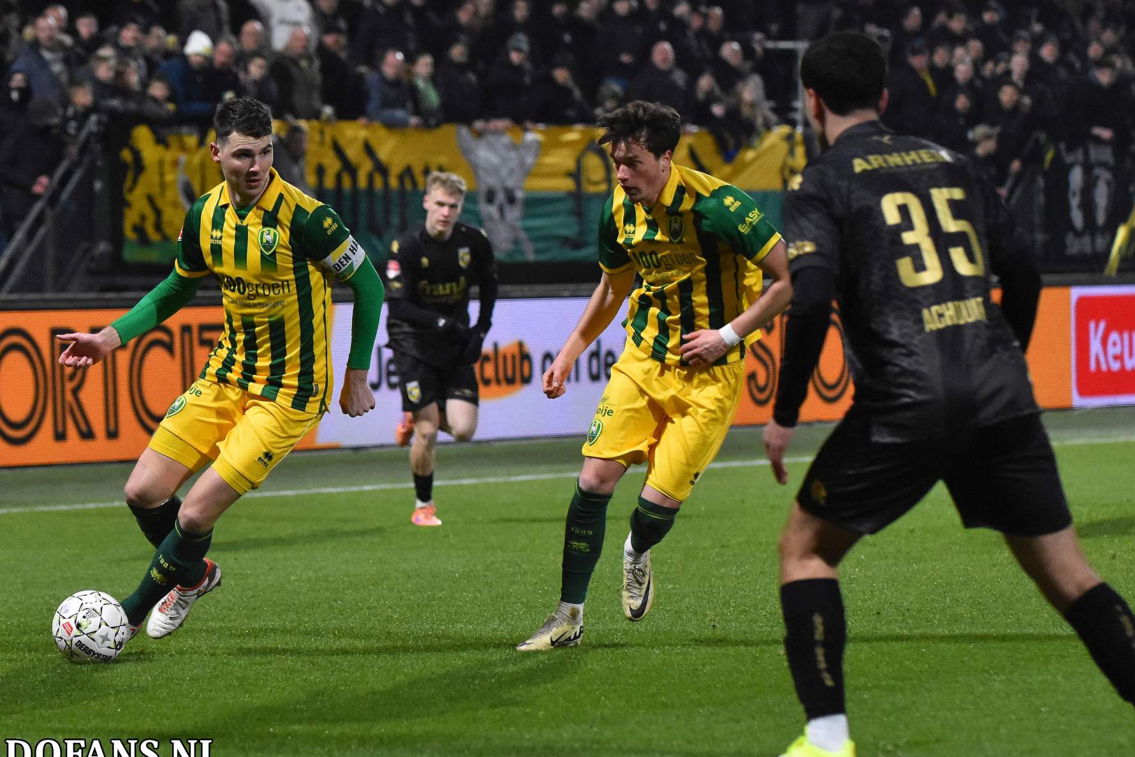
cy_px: 362
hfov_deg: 11.5
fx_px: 5612
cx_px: 541
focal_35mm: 178
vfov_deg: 7.7
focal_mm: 110
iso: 4000
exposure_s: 1/800
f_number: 2.8
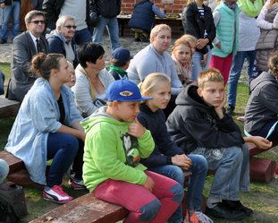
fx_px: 774
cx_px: -10
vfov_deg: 16.4
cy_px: 91
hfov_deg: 19.7
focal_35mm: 94
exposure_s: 1/200
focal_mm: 32
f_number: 13
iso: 500
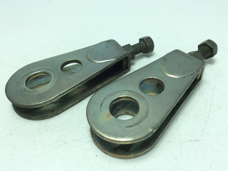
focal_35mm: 32
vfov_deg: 44.1
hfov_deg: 56.9
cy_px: 86
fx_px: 210
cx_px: 114
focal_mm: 3.3
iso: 32
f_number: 2.4
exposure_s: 1/342
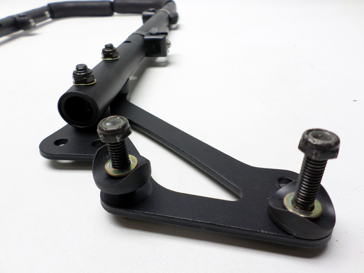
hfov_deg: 69.4
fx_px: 263
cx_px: 182
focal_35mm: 25
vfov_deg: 54.9
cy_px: 136
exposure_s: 1/125
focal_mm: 4.5
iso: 80
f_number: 2.5
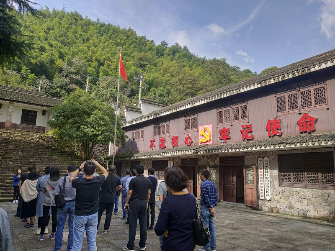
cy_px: 126
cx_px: 168
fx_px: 290
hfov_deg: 60.0
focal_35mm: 30
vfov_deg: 46.8
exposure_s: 1/1629
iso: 89
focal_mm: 3.95
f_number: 1.8
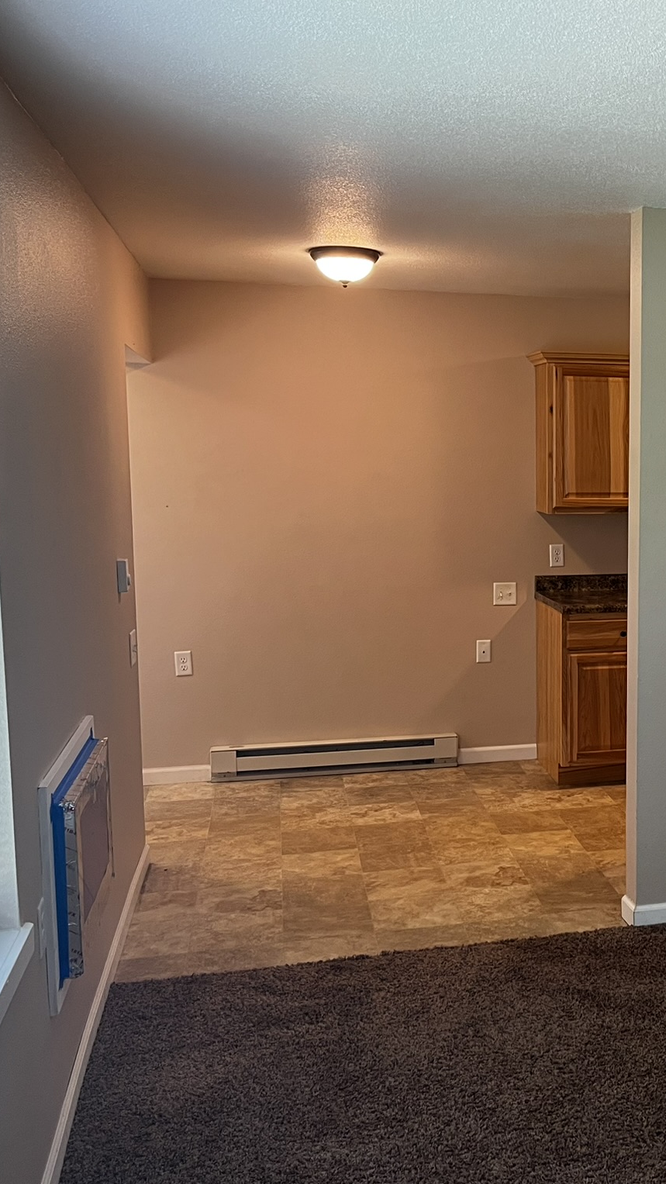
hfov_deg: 29.7
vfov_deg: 52.8
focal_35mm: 38
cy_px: 593
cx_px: 615
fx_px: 1193
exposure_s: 1/60
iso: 80
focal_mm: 5.1
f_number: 1.6
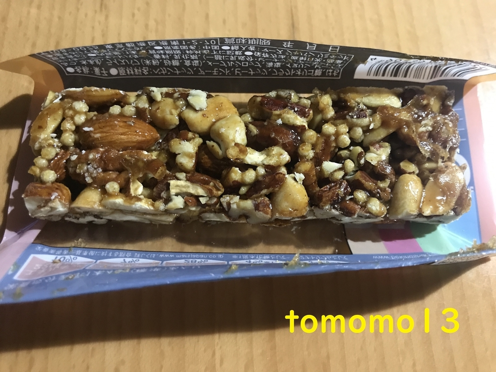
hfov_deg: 63.4
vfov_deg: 49.7
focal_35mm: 28
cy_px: 186
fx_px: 401
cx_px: 248
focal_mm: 3.99
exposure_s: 1/6
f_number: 1.8
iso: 100
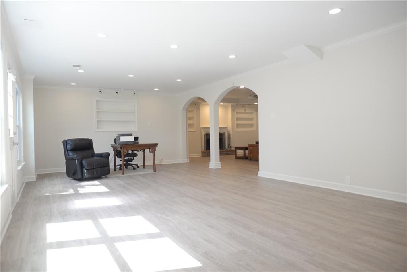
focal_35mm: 24
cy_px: 136
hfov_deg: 73.7
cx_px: 204
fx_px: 271
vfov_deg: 53.1
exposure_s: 1/80
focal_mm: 24
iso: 400
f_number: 4.5
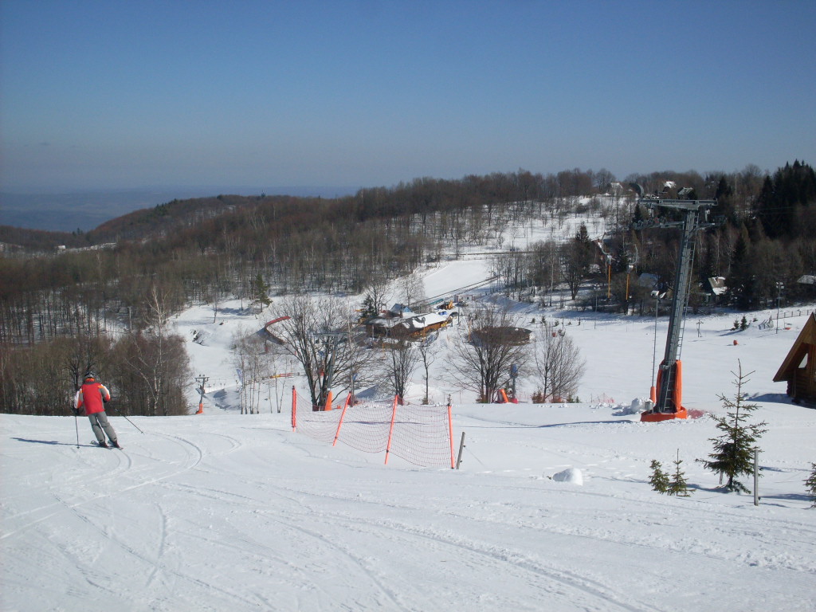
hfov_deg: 49.0
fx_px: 896
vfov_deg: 37.7
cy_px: 306
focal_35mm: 38
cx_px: 408
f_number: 8.4
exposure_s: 1/500
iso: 80
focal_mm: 6.3
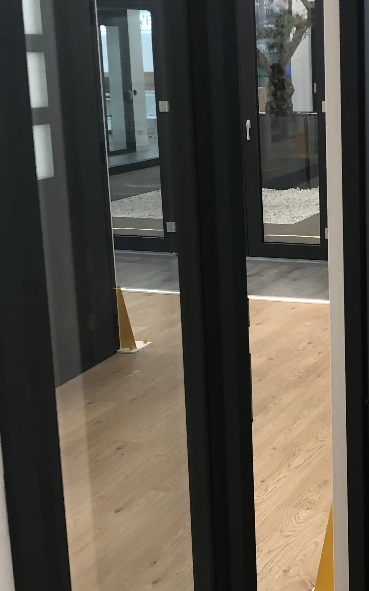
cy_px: 284
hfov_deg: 20.2
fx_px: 1014
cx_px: 343
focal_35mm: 63
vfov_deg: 32.5
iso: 32
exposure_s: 1/25
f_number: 1.8
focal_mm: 4
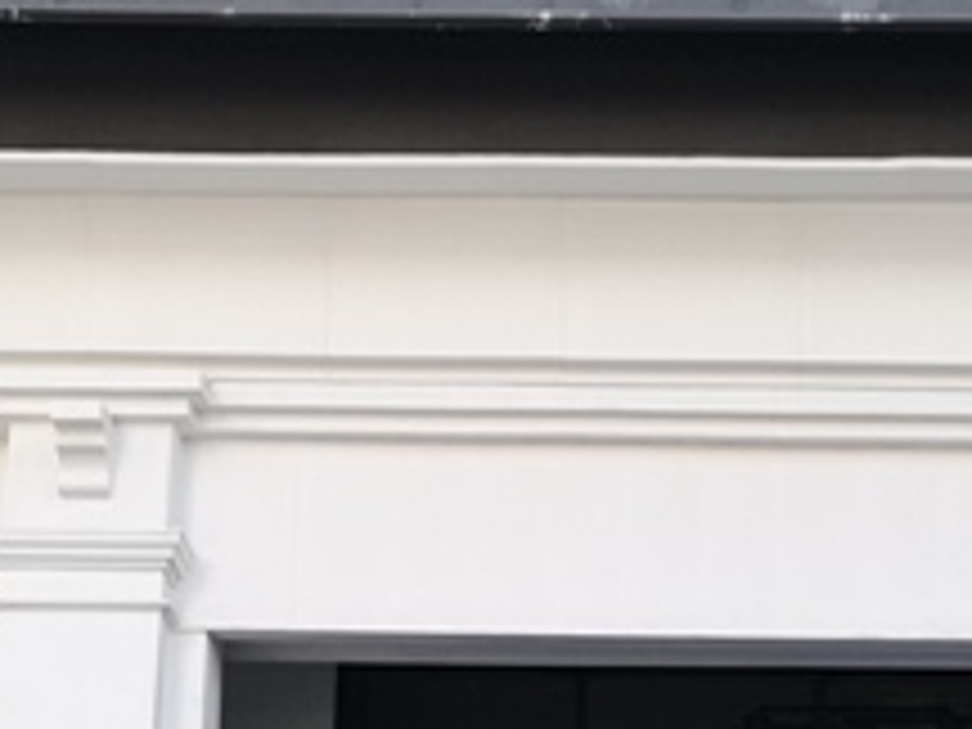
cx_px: 806
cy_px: 1004
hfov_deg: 19.4
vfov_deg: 14.1
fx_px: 2808
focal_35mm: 100
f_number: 1.8
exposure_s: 1/900
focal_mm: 3.95
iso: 125
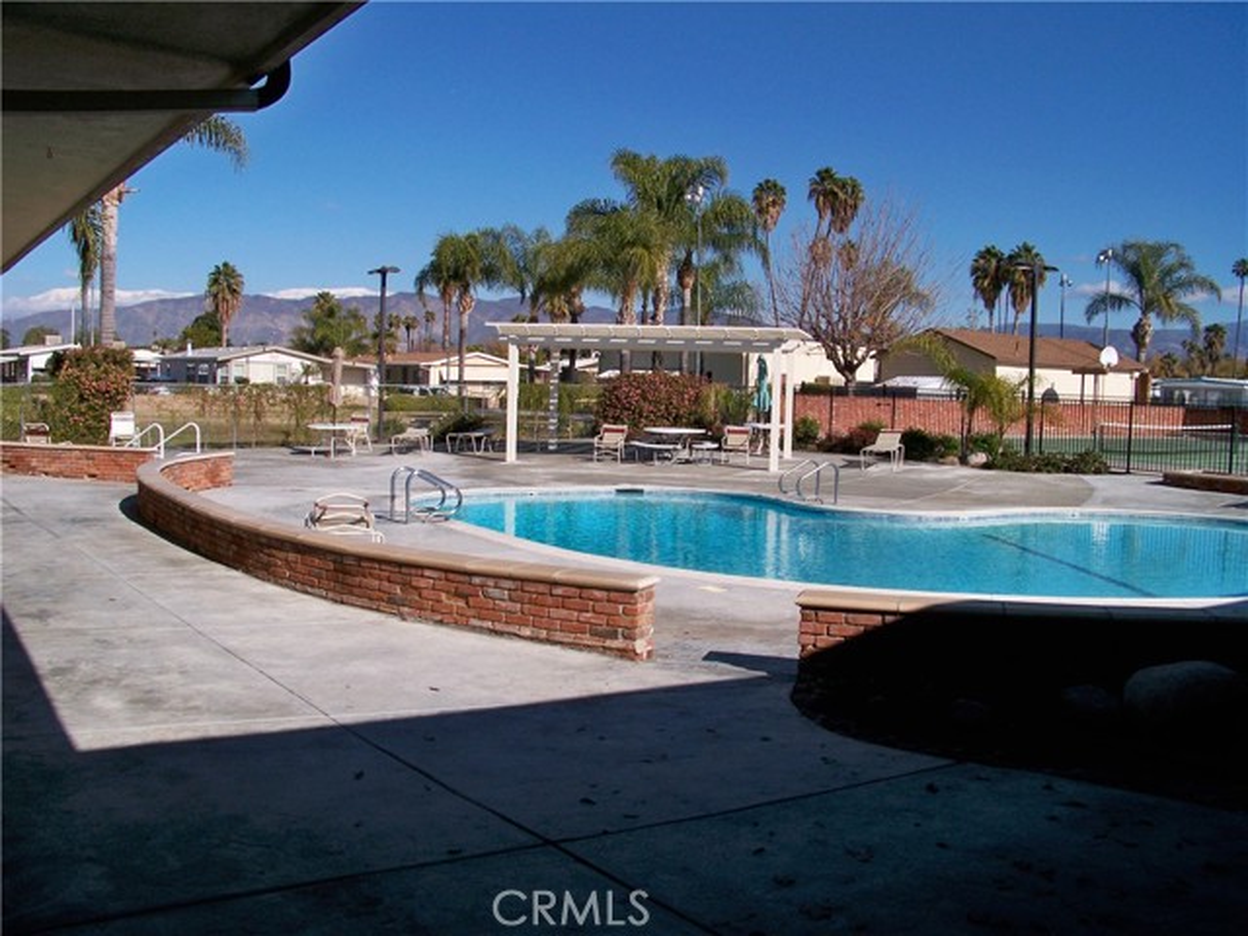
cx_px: 624
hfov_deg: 55.4
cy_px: 468
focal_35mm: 33
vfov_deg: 42.9
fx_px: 1190
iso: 125
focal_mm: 5.85
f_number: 5.6
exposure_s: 1/1000
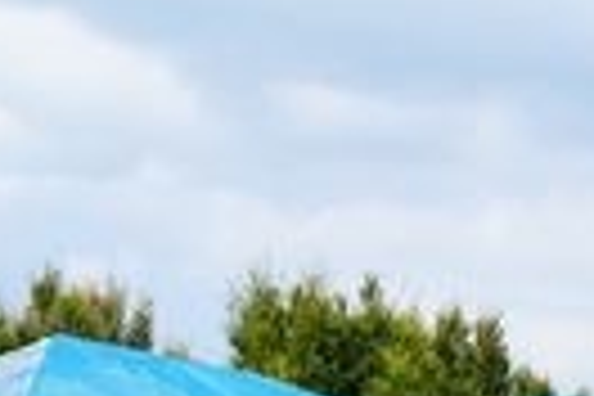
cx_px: 572
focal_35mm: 118
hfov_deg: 17.0
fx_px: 1947
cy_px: 956
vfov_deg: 10.1
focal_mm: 8.8
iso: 125
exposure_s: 1/125
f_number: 4
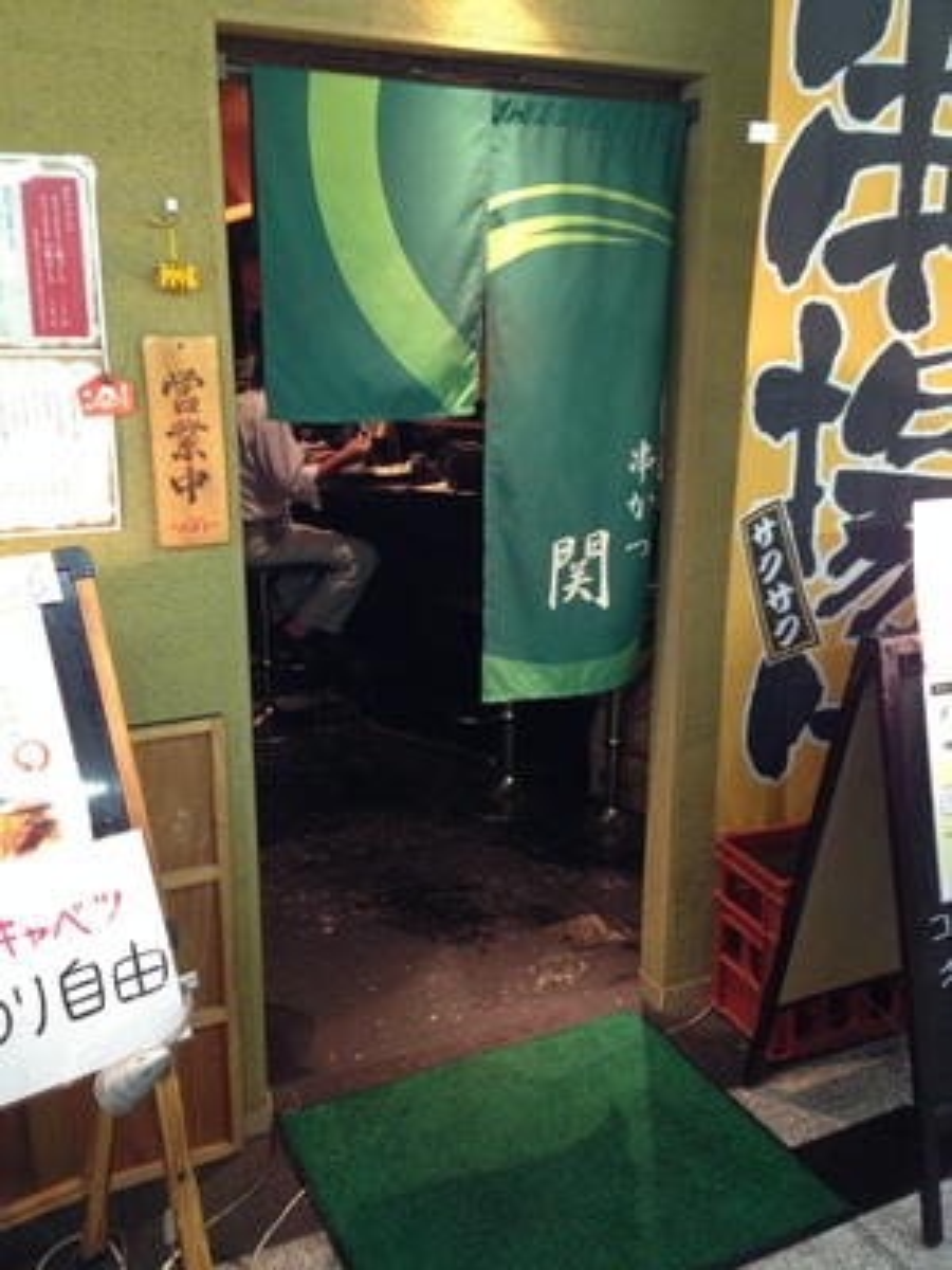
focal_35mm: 33
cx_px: 476
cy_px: 635
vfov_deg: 55.4
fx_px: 1210
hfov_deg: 42.9
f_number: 2.4
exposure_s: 1/20
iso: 250
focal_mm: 4.12
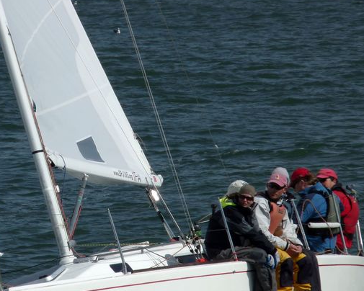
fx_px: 7401
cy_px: 208
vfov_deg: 2.3
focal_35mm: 687
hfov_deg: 2.8
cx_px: 132
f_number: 8
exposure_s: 1/800
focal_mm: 78.9
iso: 100
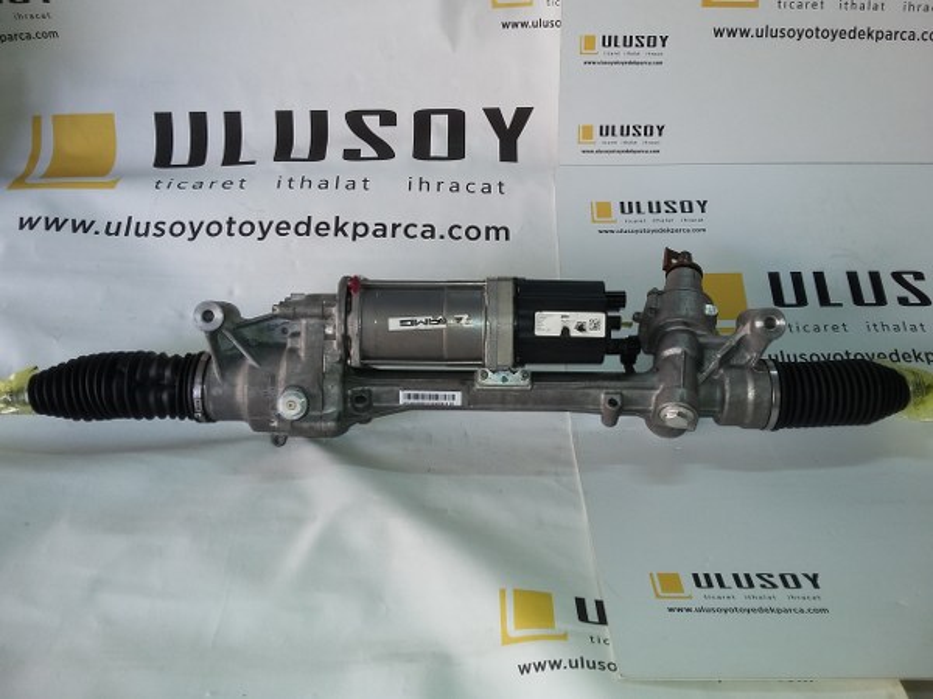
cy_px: 350
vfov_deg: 45.4
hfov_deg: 58.4
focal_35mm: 31
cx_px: 466
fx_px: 836
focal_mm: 3.3
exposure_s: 1/30
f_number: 2.2
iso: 50
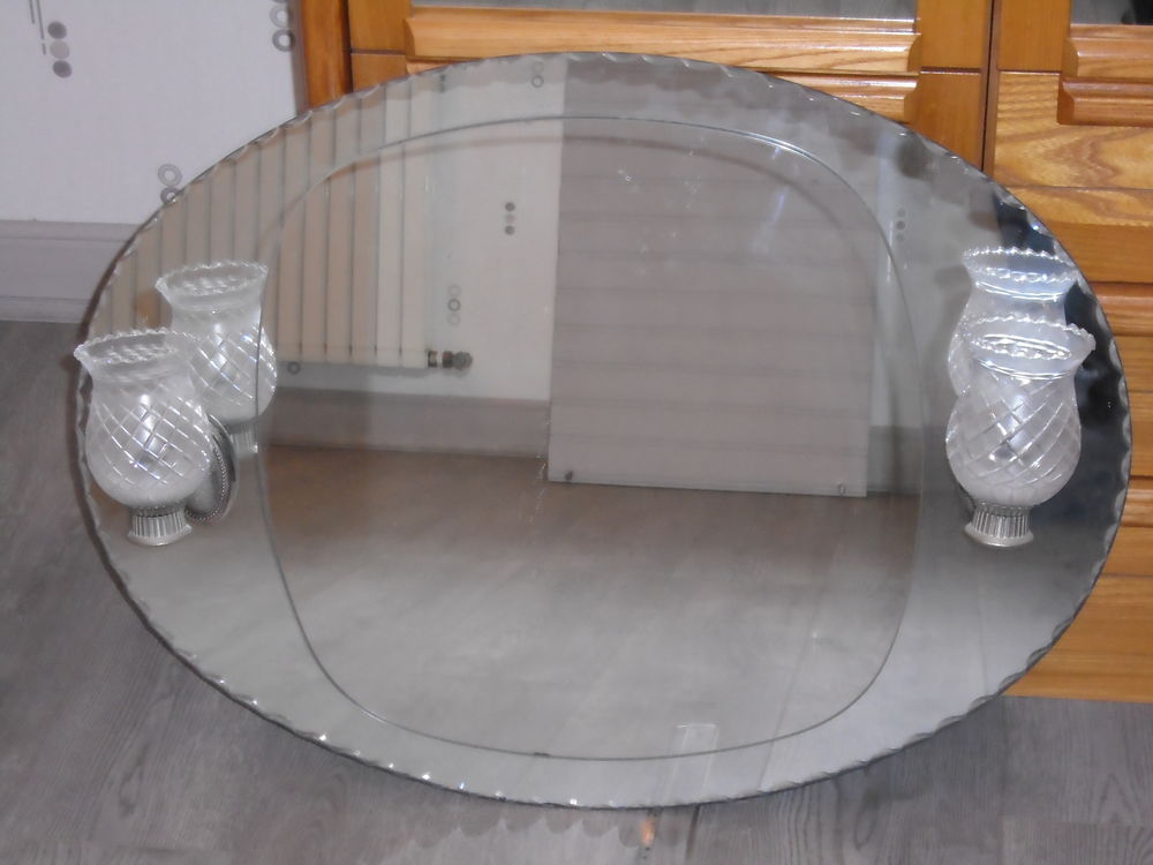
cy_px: 432
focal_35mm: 79
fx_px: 2631
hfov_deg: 24.7
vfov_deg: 18.7
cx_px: 576
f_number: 6.1
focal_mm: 14
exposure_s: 1/60
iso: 640
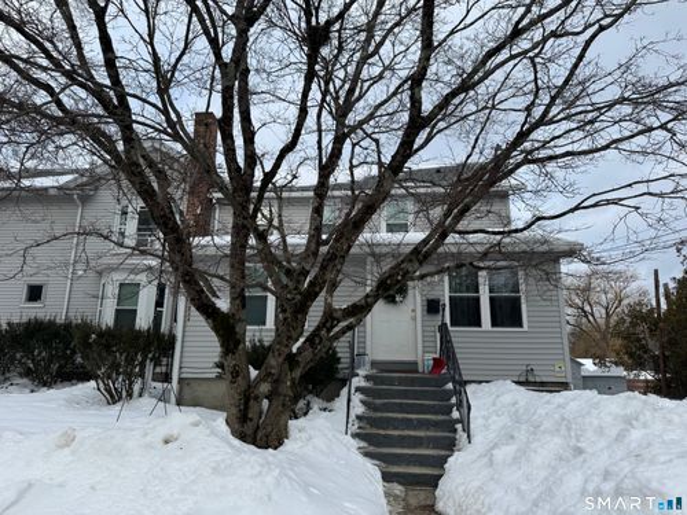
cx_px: 344
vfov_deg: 56.8
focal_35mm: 24
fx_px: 476
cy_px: 258
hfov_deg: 71.6
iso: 80
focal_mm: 6.76
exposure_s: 1/1818
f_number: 1.78
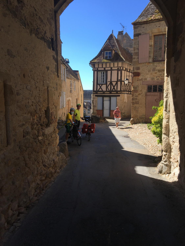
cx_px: 92
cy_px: 123
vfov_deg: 61.7
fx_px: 207
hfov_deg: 48.2
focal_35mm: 29
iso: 25
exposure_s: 1/761
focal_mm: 4.15
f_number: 2.2
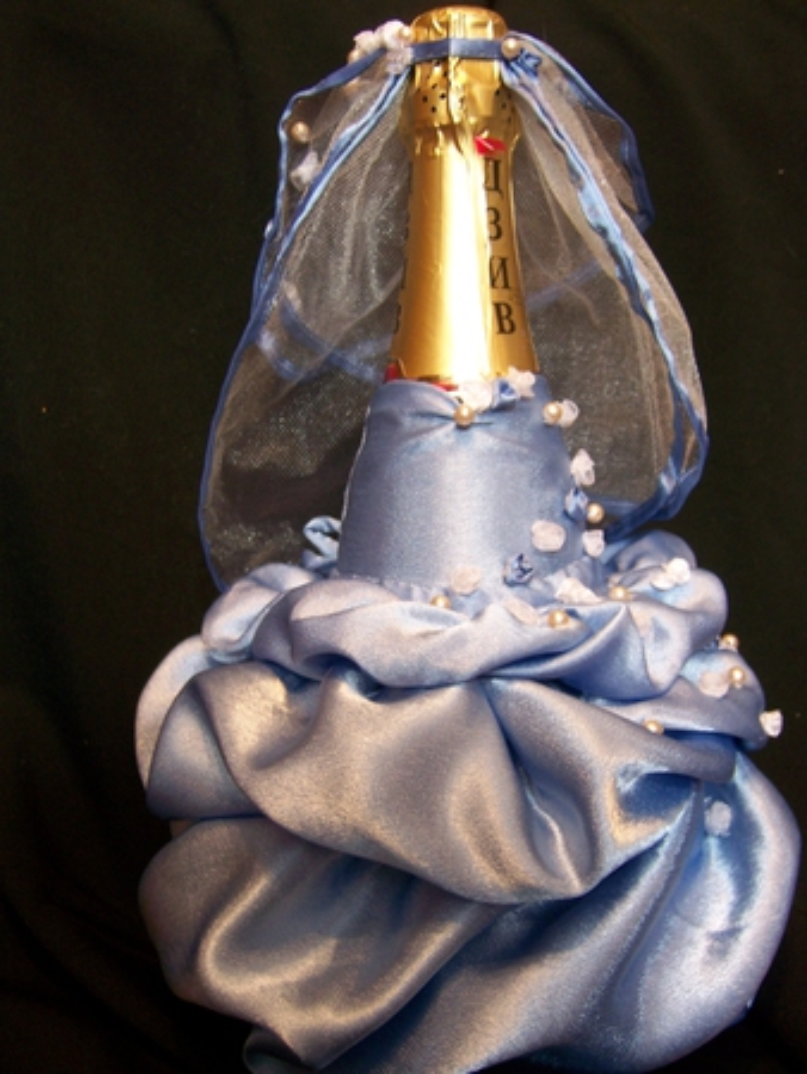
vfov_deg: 51.3
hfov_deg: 39.7
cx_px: 404
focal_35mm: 36
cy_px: 537
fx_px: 1118
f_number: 2.8
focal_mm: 6
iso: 160
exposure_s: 1/8
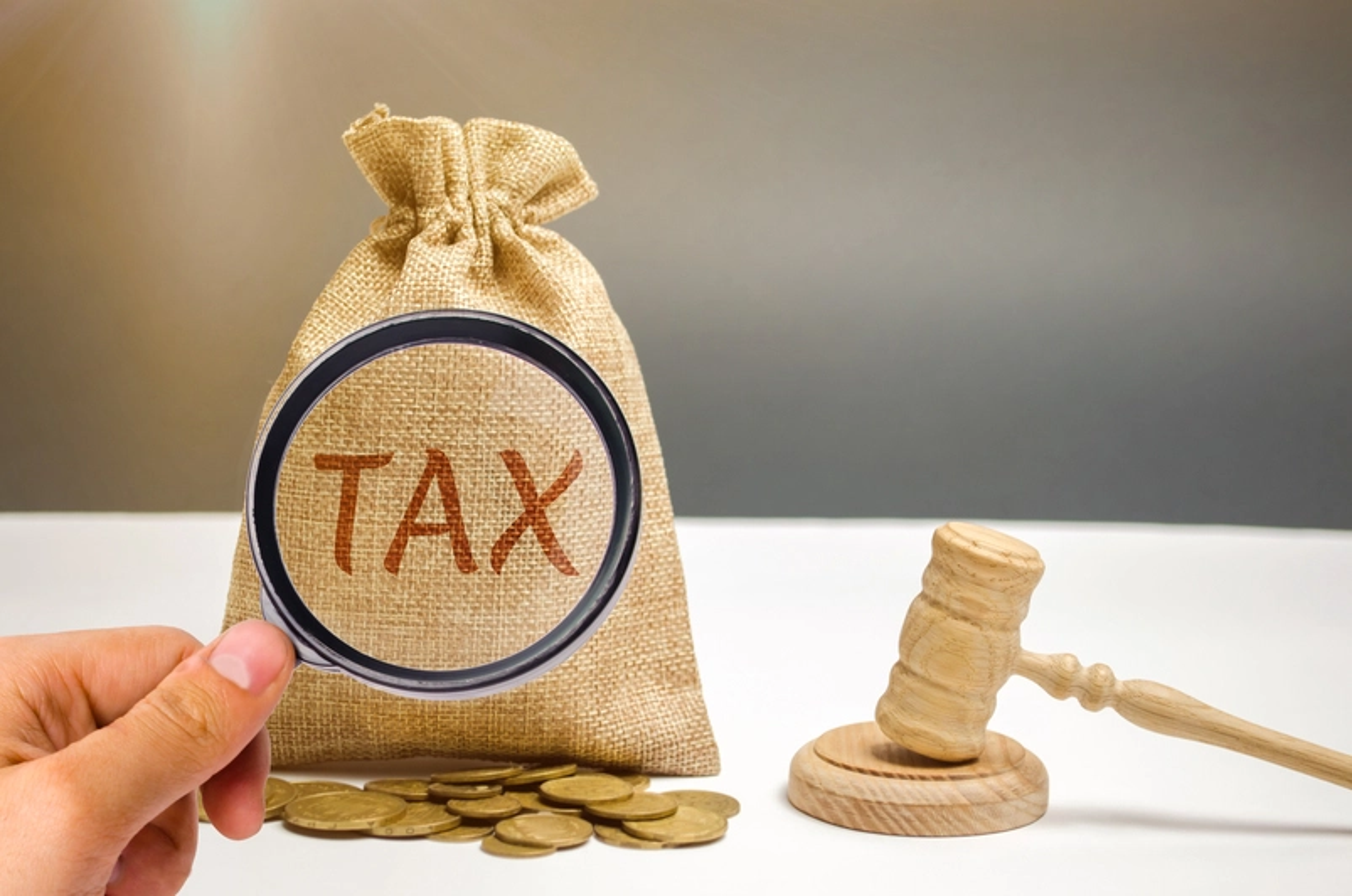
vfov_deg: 20.5
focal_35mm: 66
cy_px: 448
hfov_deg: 30.6
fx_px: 2474
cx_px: 676
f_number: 5.3
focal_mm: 44
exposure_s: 1/160
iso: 100
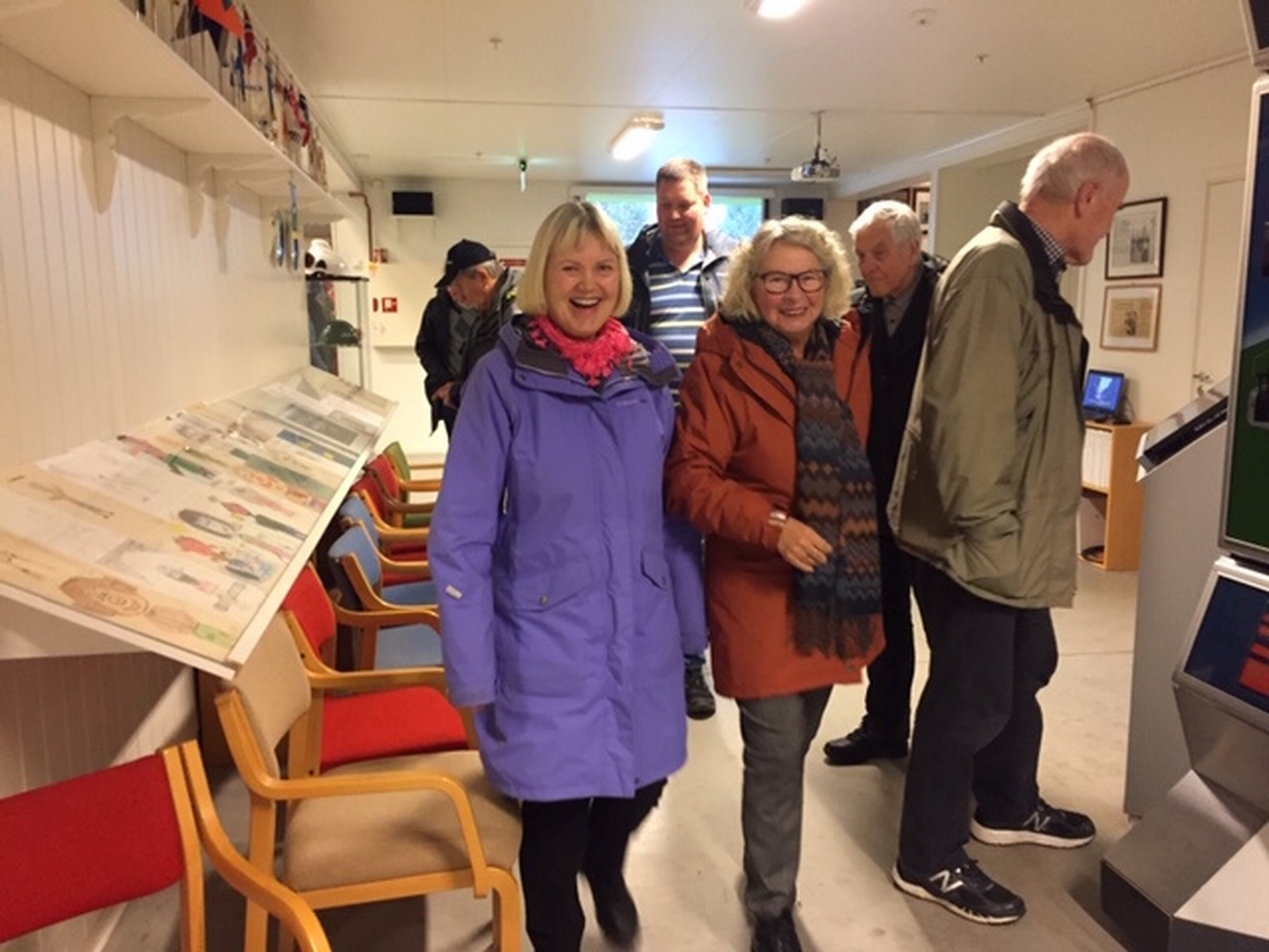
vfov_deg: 48.2
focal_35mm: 29
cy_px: 476
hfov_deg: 61.7
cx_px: 634
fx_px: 1063
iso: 250
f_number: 2.2
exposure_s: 1/20
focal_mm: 4.15
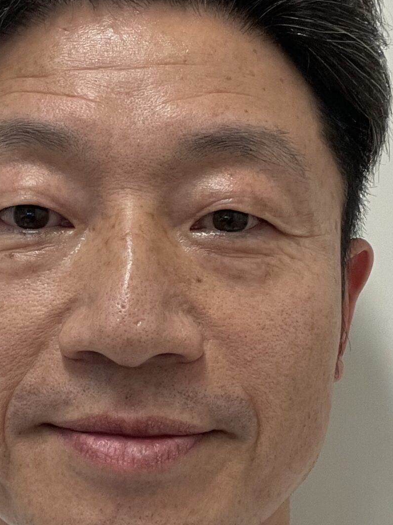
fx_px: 1105
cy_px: 341
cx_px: 141
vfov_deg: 26.6
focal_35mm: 73
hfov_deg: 20.1
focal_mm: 2.71
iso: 160
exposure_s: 1/50
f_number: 2.2
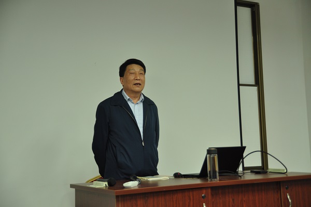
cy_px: 104
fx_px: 466
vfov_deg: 25.0
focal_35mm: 54
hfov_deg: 36.9
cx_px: 156
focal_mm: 36
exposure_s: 1/50
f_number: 2.8
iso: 640
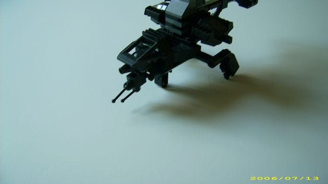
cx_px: 167
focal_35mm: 39
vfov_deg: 30.3
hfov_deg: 51.6
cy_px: 71
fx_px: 339
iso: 50
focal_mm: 5.95
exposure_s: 1/10
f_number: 2.8
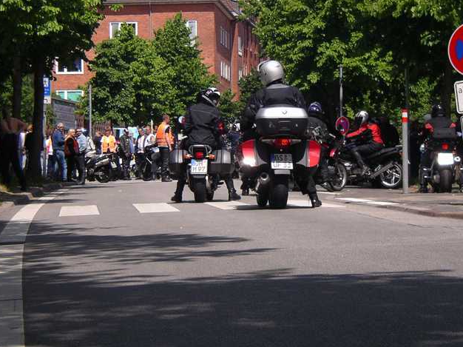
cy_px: 126
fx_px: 1778
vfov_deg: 11.1
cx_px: 192
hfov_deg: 14.8
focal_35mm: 133
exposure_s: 1/500
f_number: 3.9
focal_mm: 16
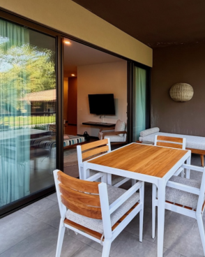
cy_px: 108
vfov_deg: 74.5
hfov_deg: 57.8
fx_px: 167
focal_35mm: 22
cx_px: 167
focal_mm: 2.22
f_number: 2.2
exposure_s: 1/121
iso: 200
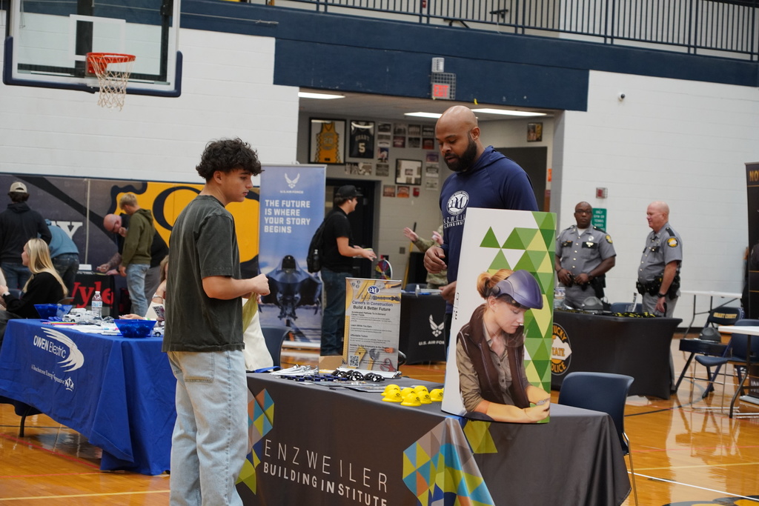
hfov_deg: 24.6
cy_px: 253
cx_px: 380
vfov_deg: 16.6
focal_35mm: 82
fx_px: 1740
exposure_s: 1/160
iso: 1250
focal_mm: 55
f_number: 4
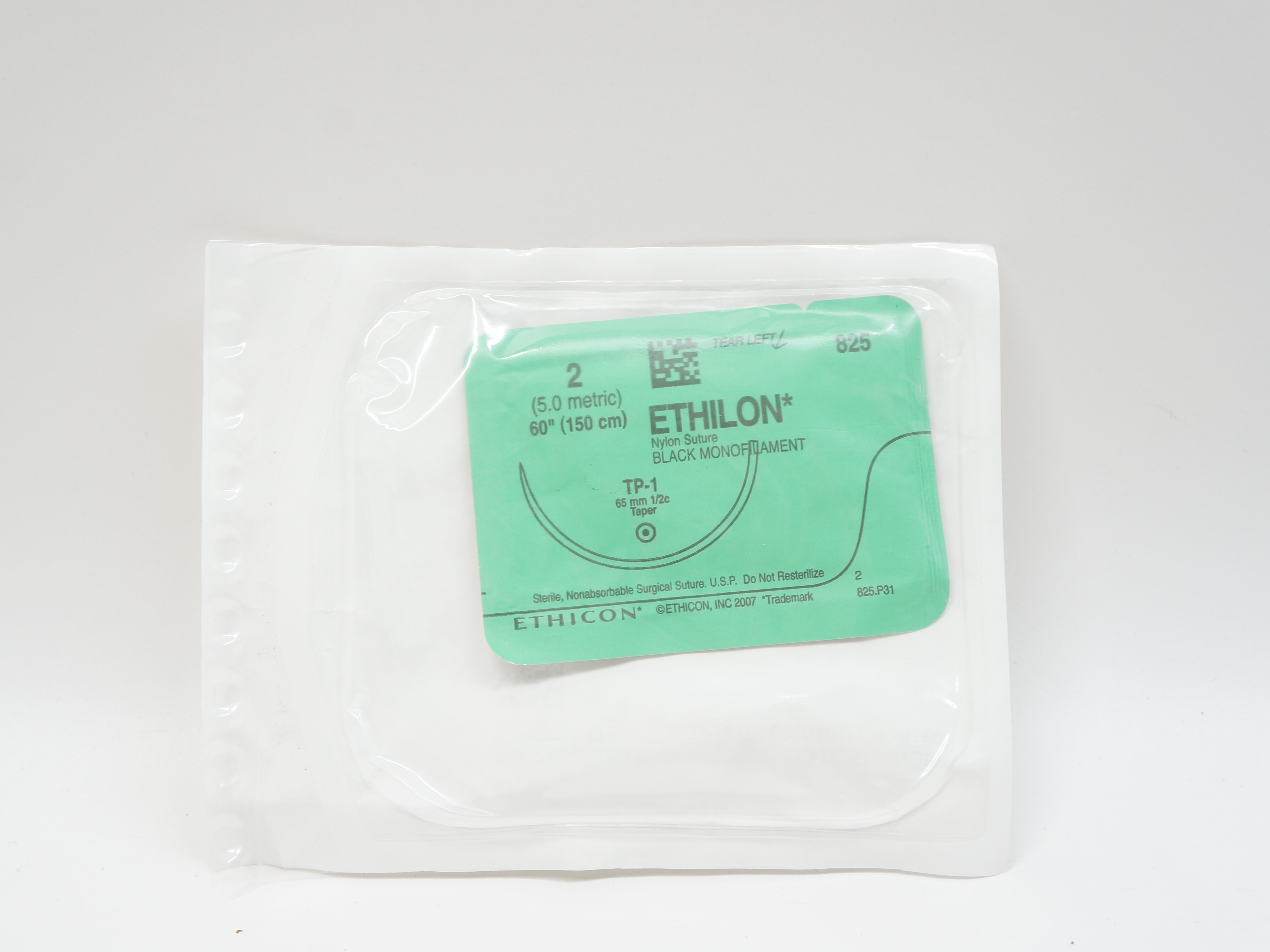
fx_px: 1798
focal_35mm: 49
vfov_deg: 29.7
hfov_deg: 38.9
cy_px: 477
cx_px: 592
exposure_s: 1/40
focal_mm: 30
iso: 400
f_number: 7.1
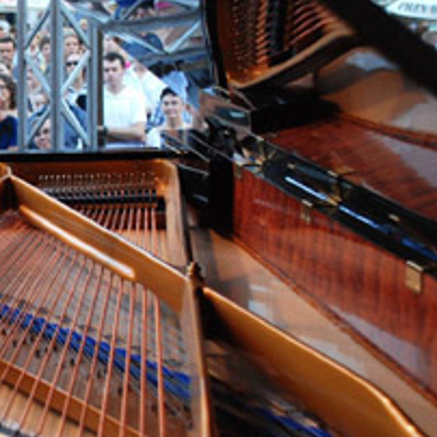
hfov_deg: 16.5
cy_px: 207
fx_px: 1443
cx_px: -97
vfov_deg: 17.2
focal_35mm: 101
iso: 800
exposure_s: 1/80
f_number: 4.5
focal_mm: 32
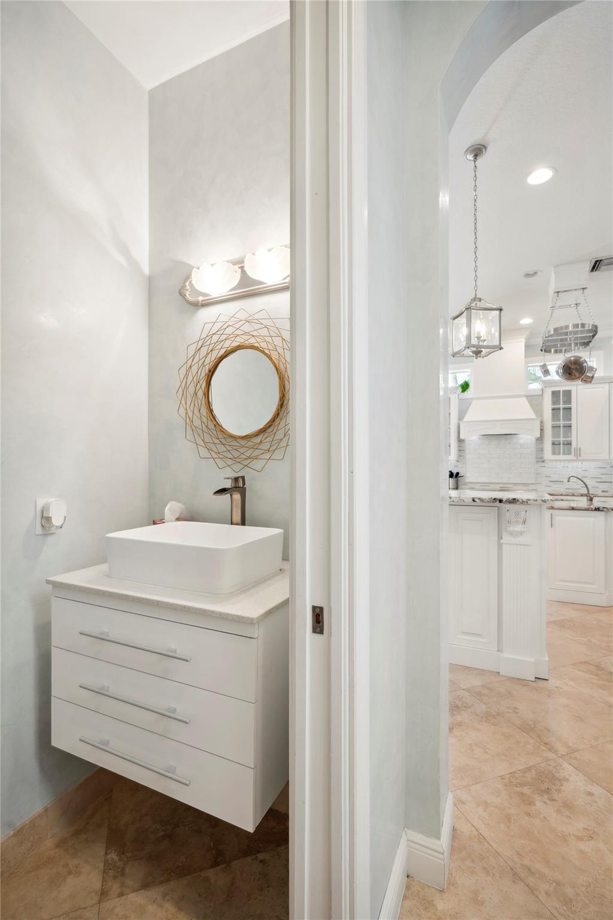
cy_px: 460
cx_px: 306
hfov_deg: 73.7
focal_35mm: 16
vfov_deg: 96.7
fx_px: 409
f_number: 8
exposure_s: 1/8
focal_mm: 16
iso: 400
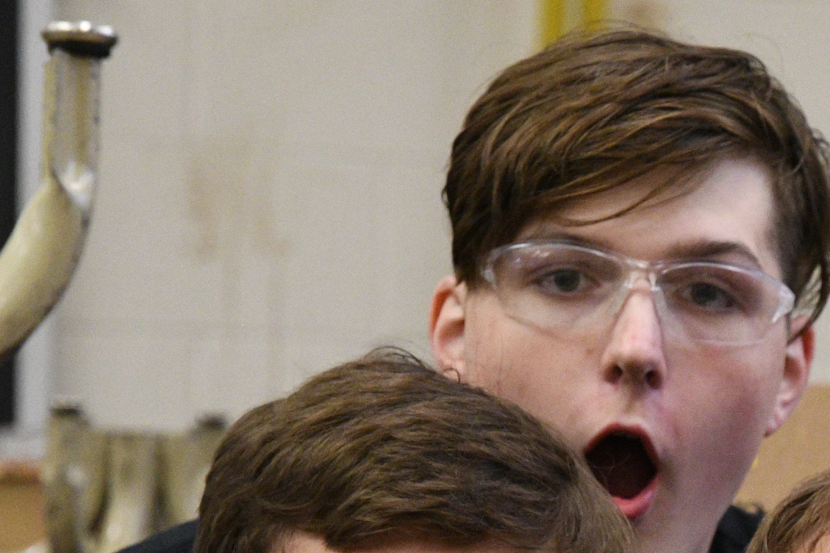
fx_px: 6639
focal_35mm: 288
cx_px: 906
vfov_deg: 4.8
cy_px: 648
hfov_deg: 7.1
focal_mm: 72
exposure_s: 1/200
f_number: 4
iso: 4000
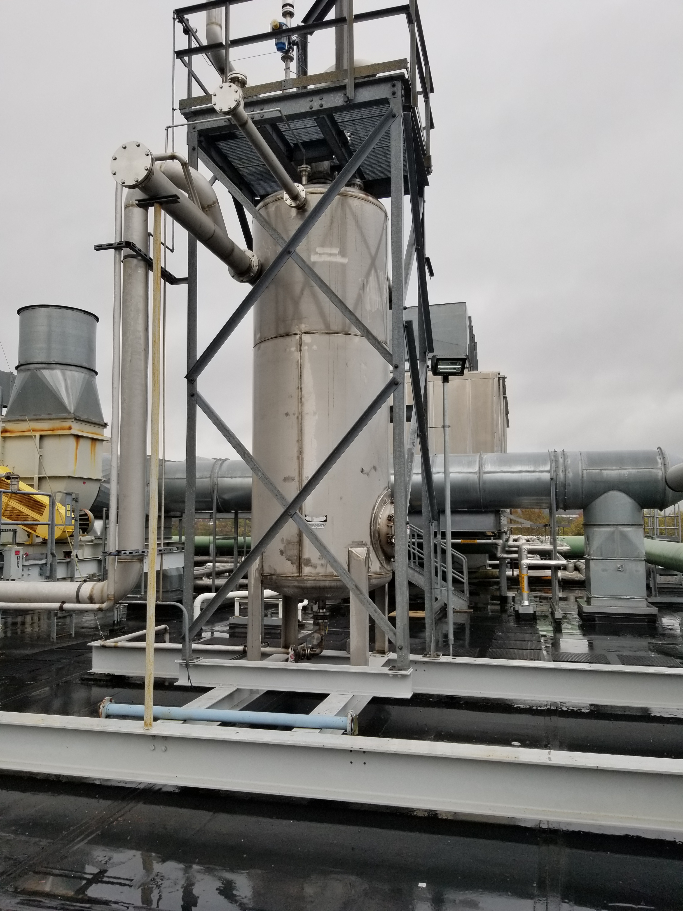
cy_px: 456
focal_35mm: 26
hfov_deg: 53.1
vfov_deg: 67.3
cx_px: 342
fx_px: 684
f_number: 1.7
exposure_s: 1/309
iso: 50
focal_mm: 4.3
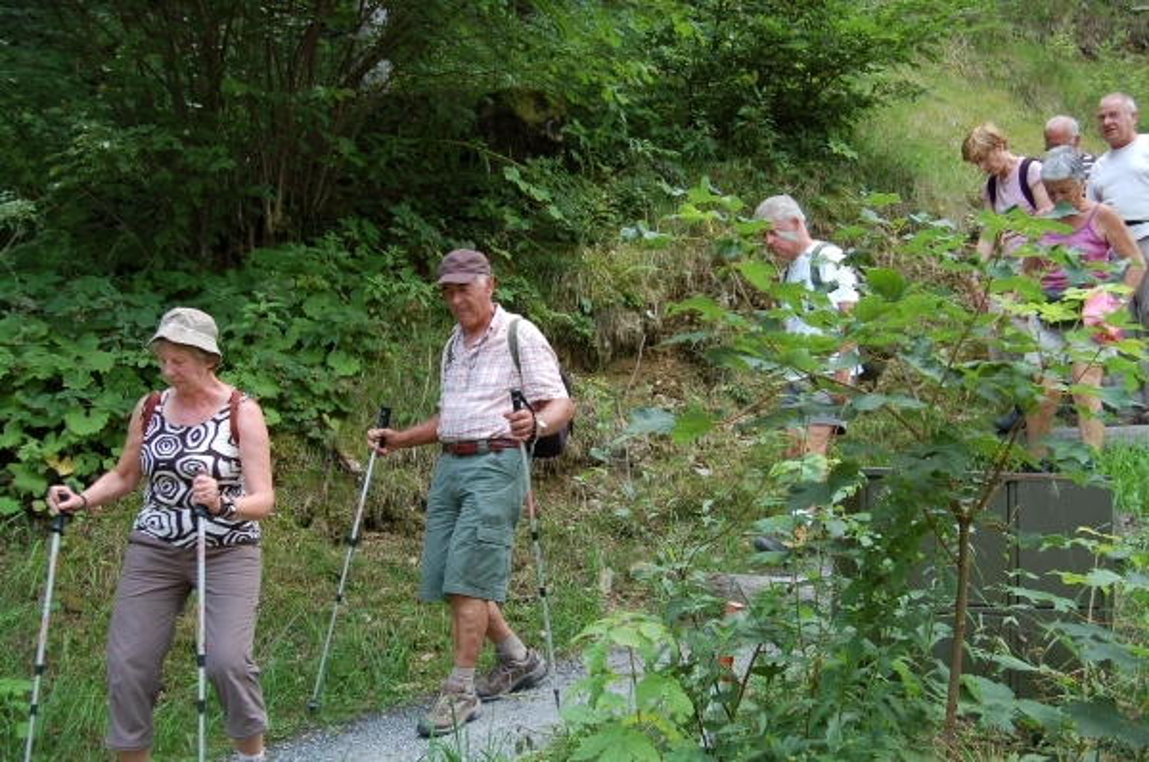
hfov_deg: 46.5
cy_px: 381
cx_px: 574
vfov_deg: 31.8
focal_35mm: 42
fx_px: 1338
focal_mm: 28
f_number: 5.6
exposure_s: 1/125
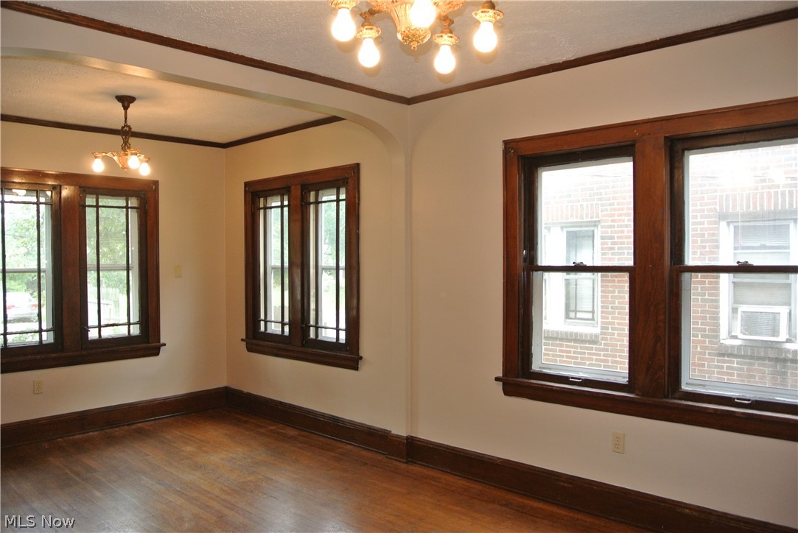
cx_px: 399
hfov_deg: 67.3
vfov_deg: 48.0
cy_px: 266
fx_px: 599
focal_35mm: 27
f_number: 3.5
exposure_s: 1/60
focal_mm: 10
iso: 320
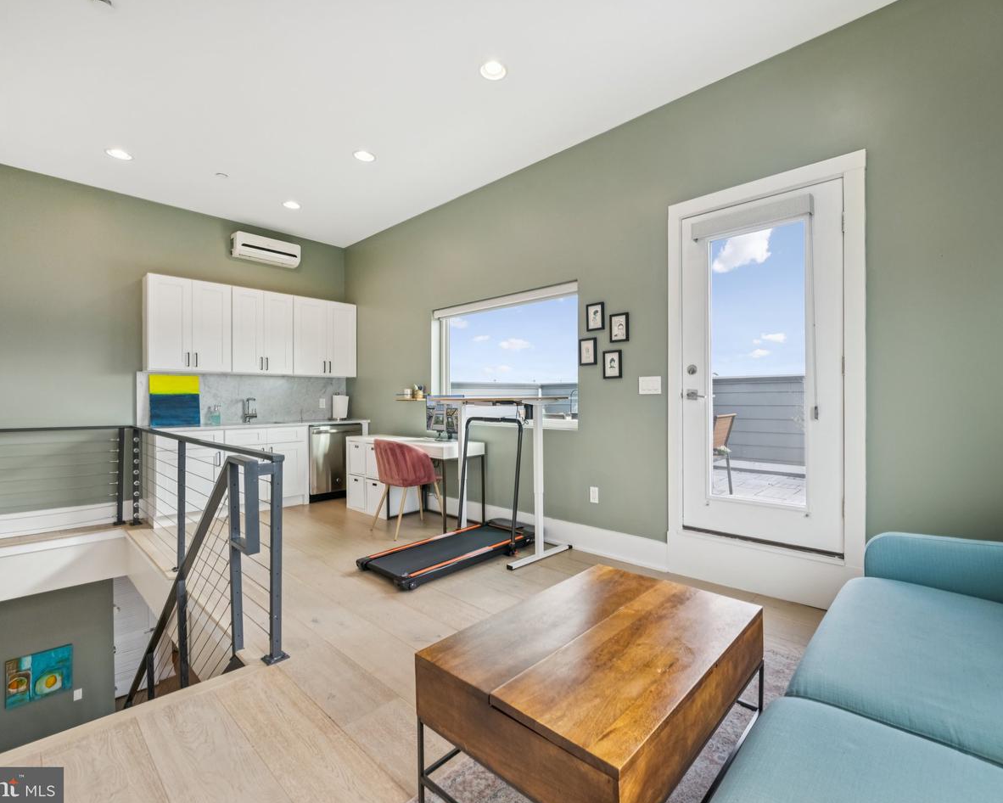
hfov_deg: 92.9
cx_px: 542
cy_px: 403
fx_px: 475
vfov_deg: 80.4
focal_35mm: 16
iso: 400
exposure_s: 1/125
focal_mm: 14
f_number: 7.1
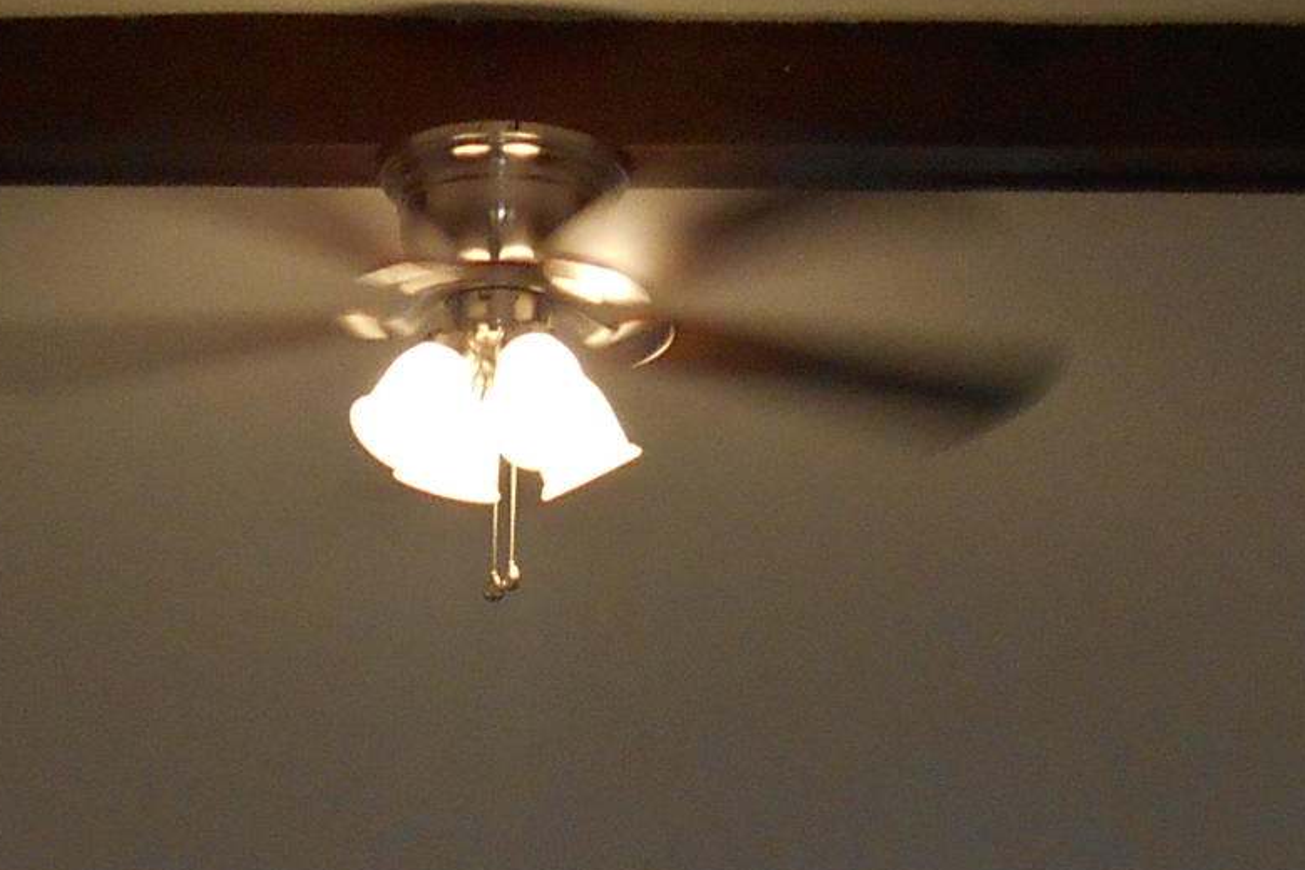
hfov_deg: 19.6
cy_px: 1573
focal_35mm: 104
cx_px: 504
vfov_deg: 12.1
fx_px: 3770
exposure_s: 1/30
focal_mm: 4.7
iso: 220
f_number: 3.4
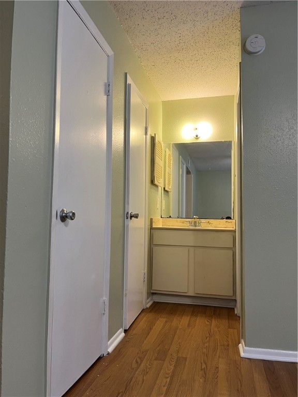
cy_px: 198
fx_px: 298
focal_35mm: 26
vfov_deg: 67.3
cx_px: 149
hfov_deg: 53.1
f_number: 1.6
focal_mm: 5.1
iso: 80
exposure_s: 1/60
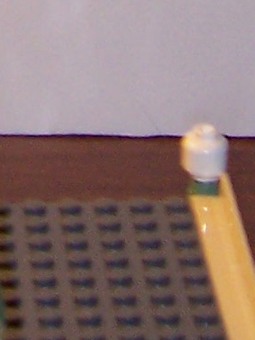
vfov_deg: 7.5
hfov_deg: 6.3
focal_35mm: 231
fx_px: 2268
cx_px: -262
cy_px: -680
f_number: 2.7
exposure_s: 1/60
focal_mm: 5.6
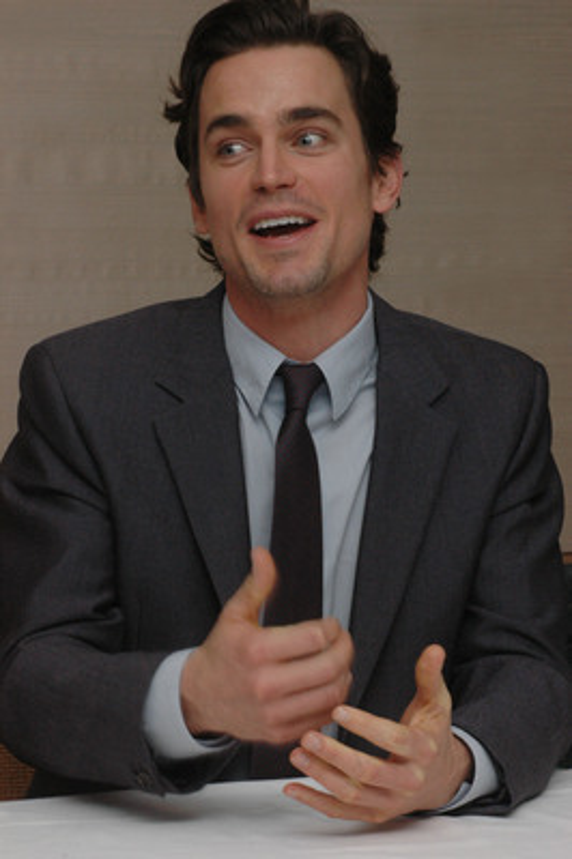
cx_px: 286
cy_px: 430
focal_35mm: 120
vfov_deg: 17.1
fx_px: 2865
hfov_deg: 11.4
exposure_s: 1/160
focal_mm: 80
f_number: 14
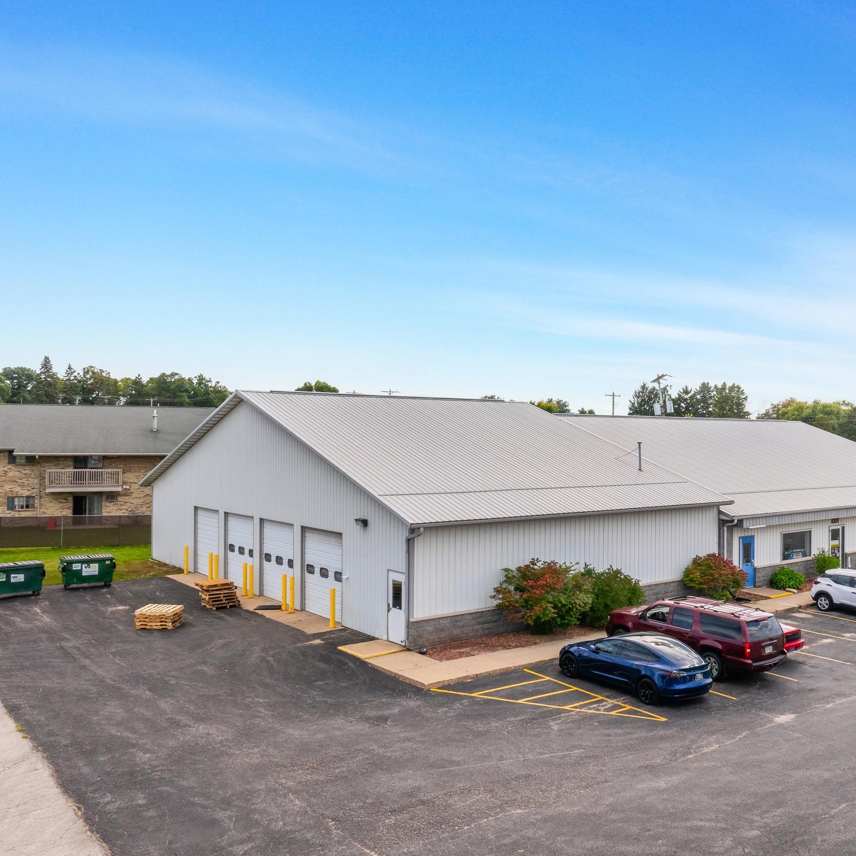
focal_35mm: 31
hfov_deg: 52.0
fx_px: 867
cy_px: 420
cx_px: 538
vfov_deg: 52.5
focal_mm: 12.29
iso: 100
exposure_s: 1/320
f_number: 8
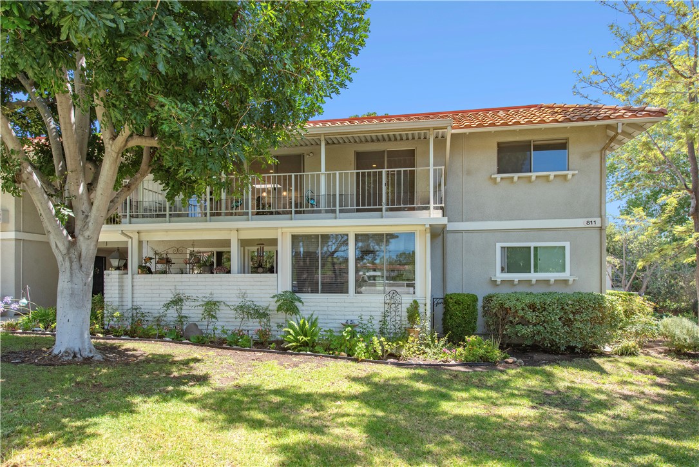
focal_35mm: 21
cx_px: 350
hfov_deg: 81.2
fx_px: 408
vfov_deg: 59.5
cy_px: 234
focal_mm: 21
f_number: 8
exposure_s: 1/250
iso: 360
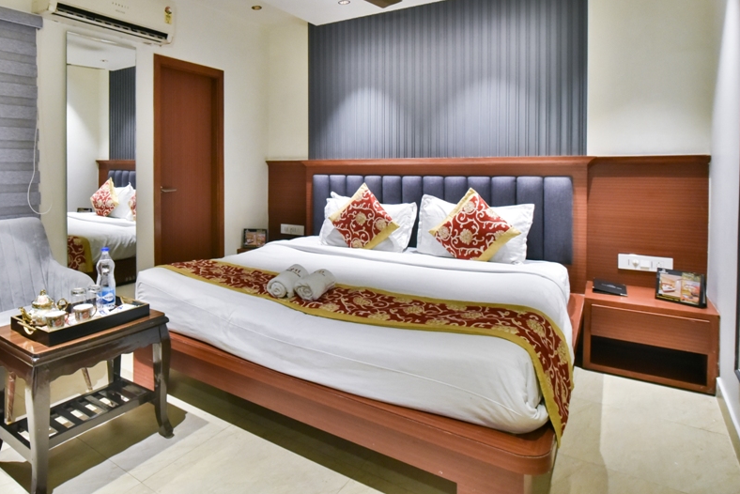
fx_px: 452
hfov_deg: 76.2
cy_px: 170
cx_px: 248
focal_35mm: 22
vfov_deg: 56.2
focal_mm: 16
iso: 4000
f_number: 9
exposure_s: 1/50
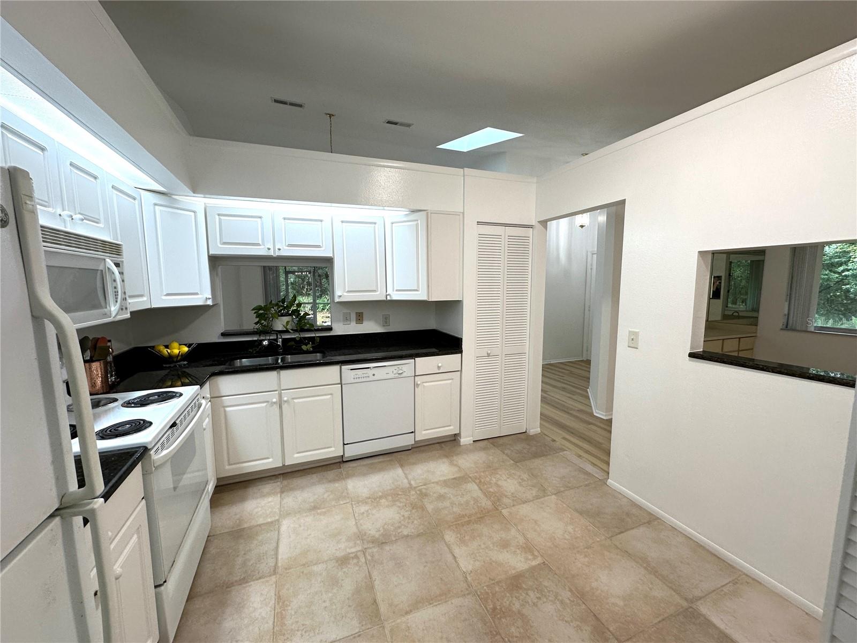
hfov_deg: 102.1
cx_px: 428
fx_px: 347
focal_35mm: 14
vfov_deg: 85.7
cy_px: 322
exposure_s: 1/120
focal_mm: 2.22
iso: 125
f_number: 2.2
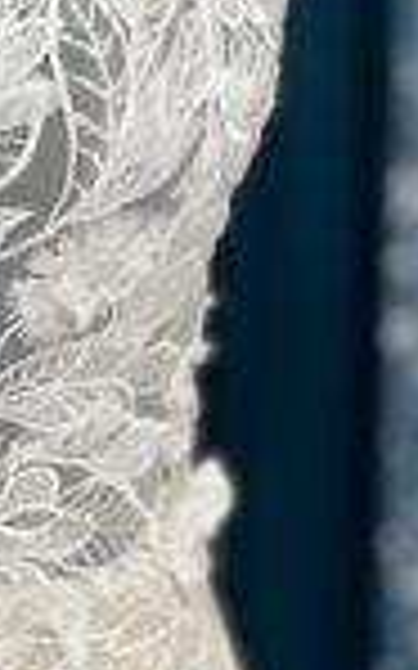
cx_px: -220
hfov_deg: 15.2
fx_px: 1441
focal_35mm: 79
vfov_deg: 25.9
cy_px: 182
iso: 40
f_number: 1.6
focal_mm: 5.1
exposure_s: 1/122
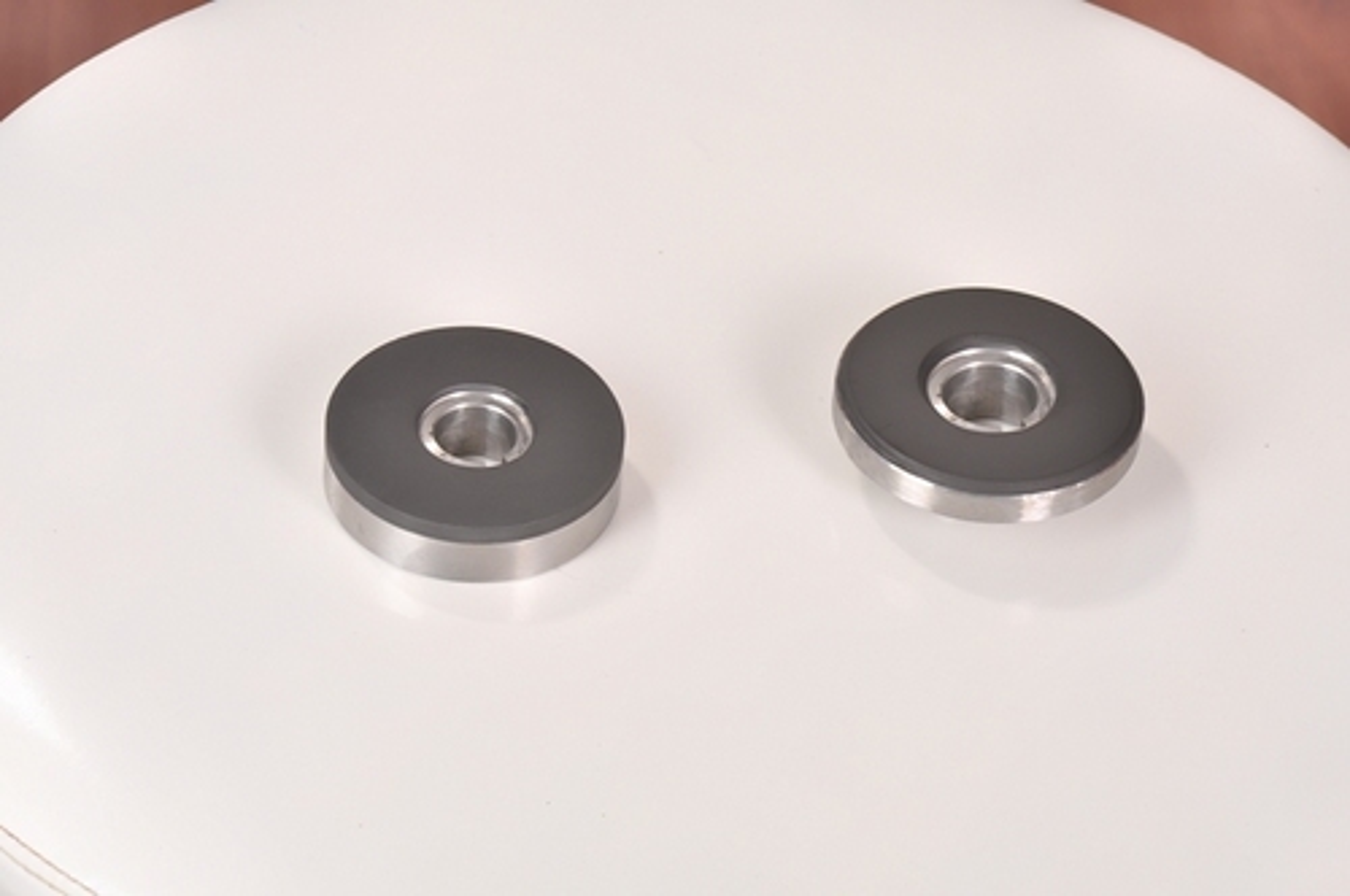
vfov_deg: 8.7
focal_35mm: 158
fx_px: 5899
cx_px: 675
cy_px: 448
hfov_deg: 13.1
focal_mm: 105
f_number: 13
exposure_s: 1/125
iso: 200
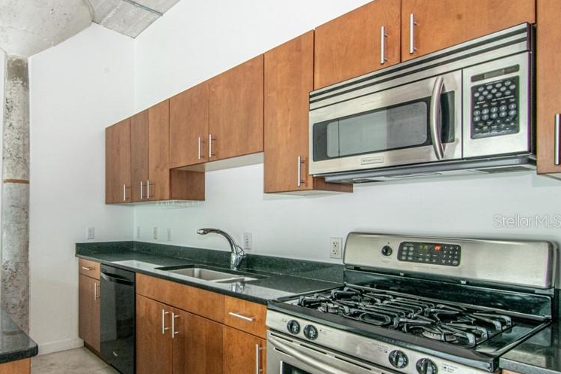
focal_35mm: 23
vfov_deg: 55.4
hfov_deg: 74.1
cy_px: 221
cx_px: 179
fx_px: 354
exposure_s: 1/15
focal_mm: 11
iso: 800
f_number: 22
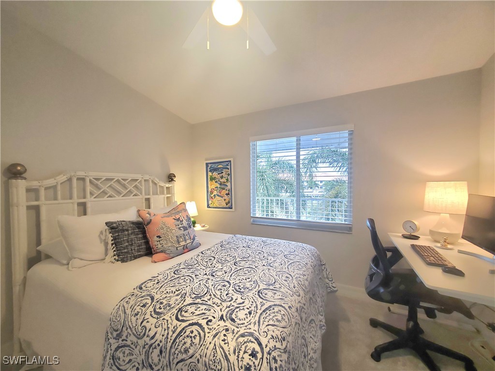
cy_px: 186
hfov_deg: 106.2
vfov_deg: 89.9
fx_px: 186
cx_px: 248
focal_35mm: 13
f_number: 2.2
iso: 125
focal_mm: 1.8
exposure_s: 1/60.2
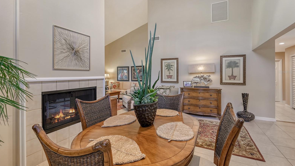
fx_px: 125
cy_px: 72
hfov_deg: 99.4
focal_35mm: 16
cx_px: 145
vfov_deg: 66.8
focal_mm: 10
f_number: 10
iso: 800
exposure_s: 1/200
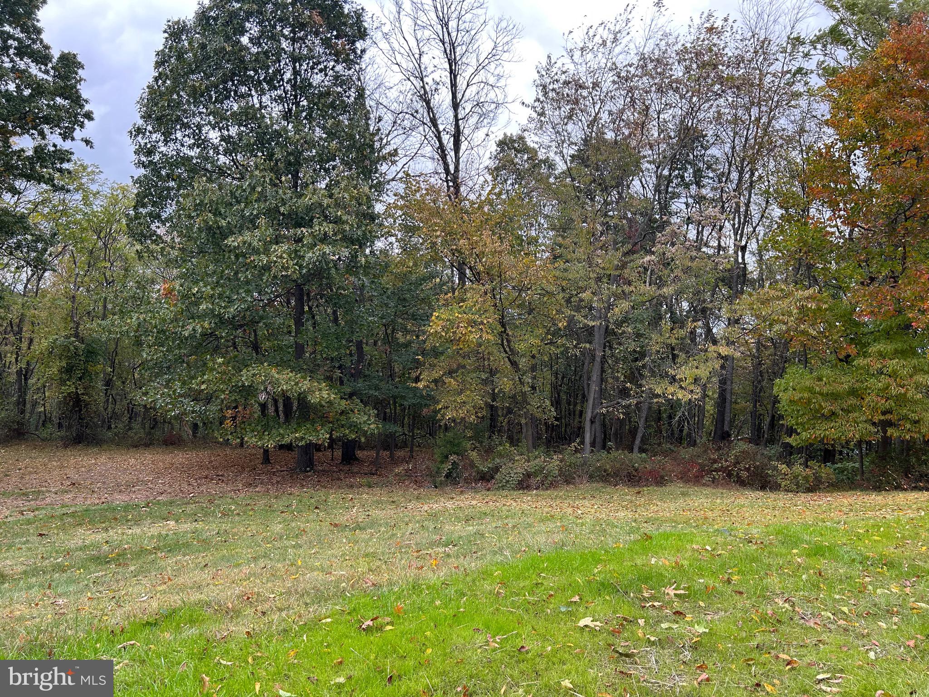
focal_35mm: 26
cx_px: 464
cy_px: 348
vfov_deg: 53.1
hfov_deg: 67.3
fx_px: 698
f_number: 1.5
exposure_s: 1/452
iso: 50
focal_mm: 5.7
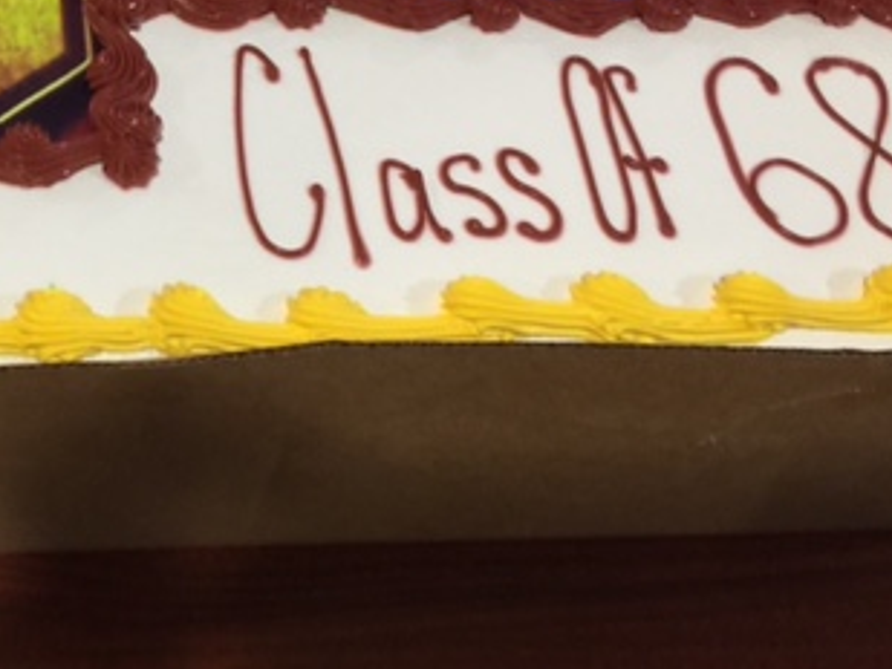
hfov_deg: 30.7
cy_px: 115
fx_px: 1547
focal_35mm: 60
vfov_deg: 24.0
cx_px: 87
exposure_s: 1/10
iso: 100
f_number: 2.2
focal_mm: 4.15
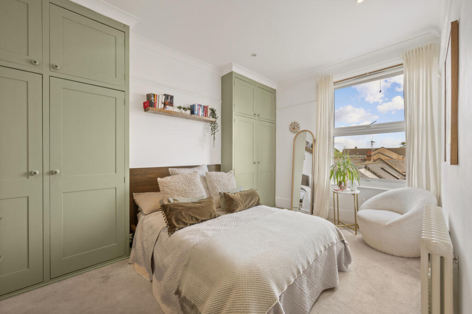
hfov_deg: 104.3
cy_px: 157
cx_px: 236
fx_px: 183
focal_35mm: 14
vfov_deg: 81.1
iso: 200
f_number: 16
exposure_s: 1/2
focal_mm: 14
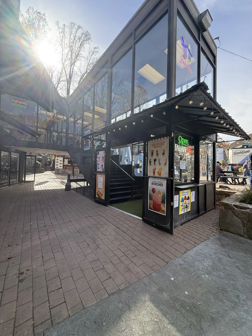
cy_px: 168
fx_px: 136
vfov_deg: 102.1
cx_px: 126
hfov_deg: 85.7
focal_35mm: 14
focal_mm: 2.22
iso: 64
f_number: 2.2
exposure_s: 1/455
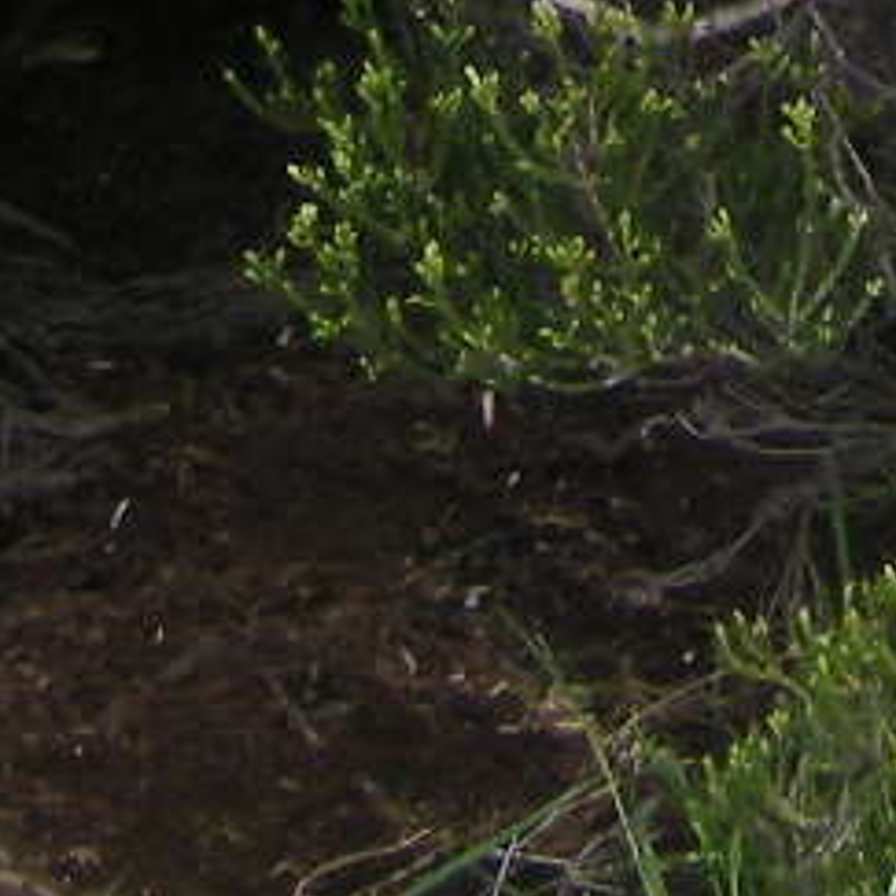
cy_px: -1936
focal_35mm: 306
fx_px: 8961
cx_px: 2647
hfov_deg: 5.4
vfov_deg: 5.3
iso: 64
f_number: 3.8
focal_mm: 7.5
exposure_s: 1/100
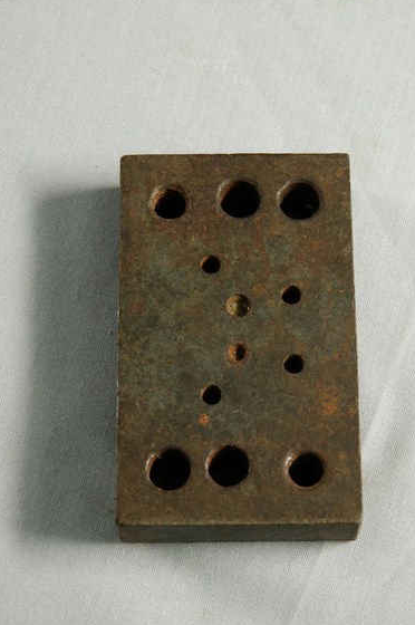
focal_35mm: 120
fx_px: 2080
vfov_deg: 17.1
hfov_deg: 11.4
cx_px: 235
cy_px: 343
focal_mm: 70
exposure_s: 1/4
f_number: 10
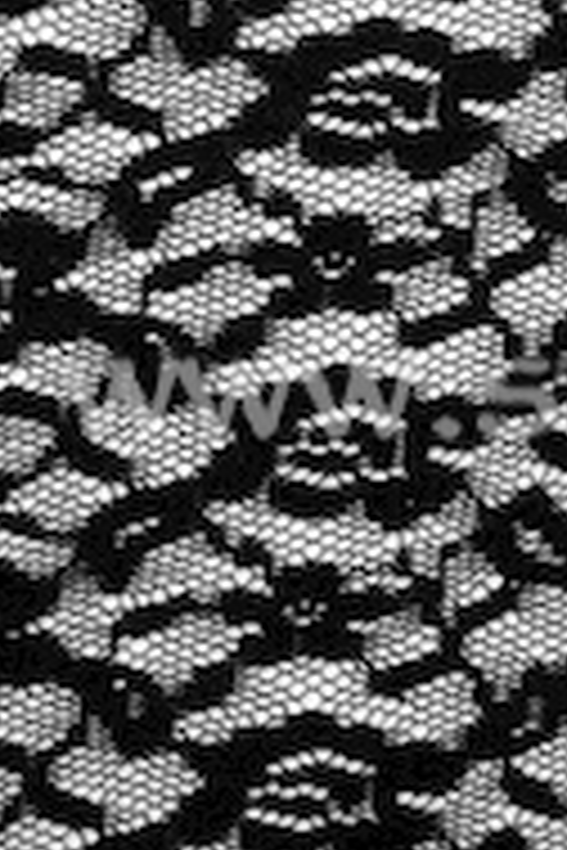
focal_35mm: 391
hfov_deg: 3.5
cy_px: 396
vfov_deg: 5.3
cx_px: 1058
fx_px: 9237
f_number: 11
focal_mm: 82
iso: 250
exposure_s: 1/200
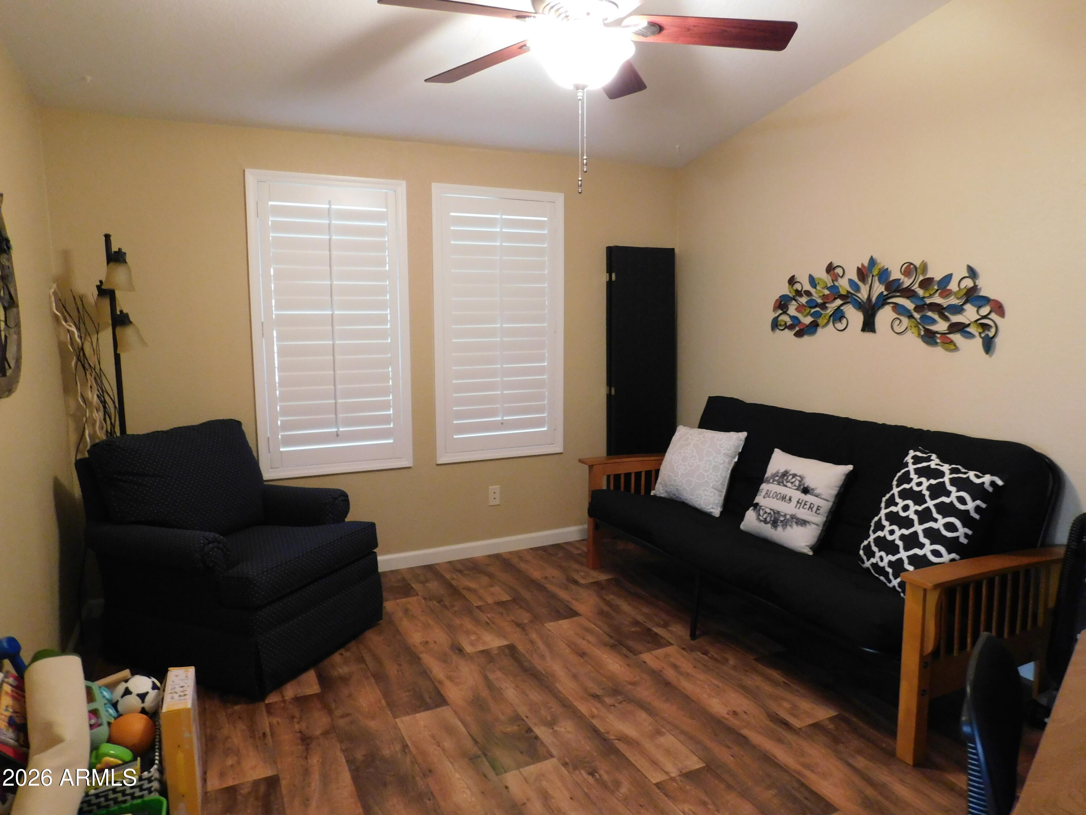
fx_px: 722
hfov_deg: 73.9
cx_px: 543
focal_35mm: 23
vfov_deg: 58.9
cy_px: 408
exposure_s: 1/8
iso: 400
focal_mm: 4
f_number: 3
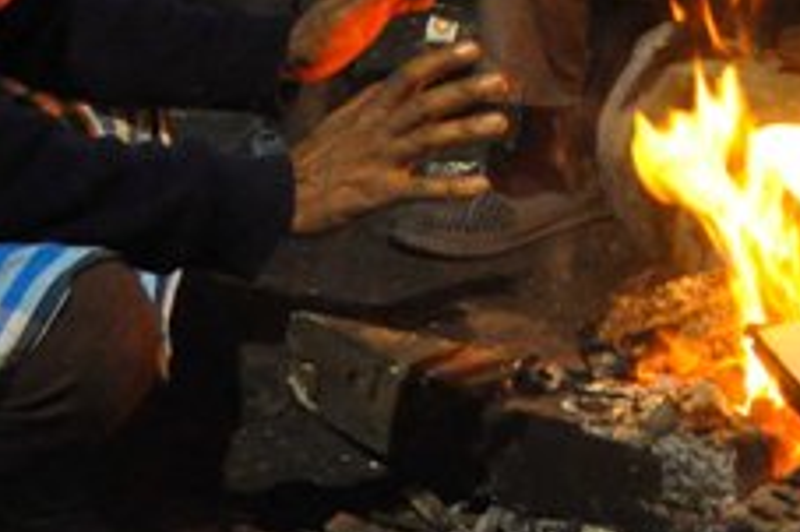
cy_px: -86
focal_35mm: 95
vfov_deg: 14.0
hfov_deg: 20.6
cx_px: 839
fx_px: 2110
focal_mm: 18
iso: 2500
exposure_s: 1/60
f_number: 4.5
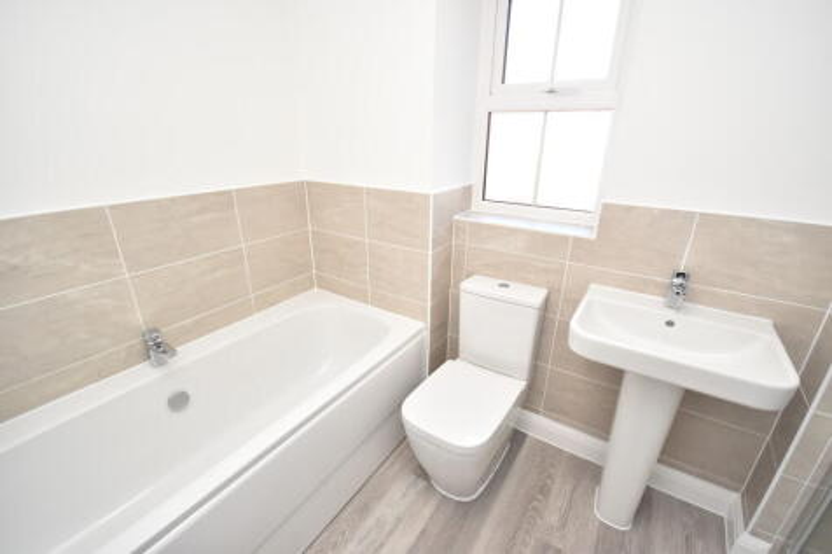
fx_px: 347
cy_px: 277
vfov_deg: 77.3
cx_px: 416
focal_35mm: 15
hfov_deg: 100.4
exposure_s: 1/160
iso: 800
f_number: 4.5
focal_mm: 10
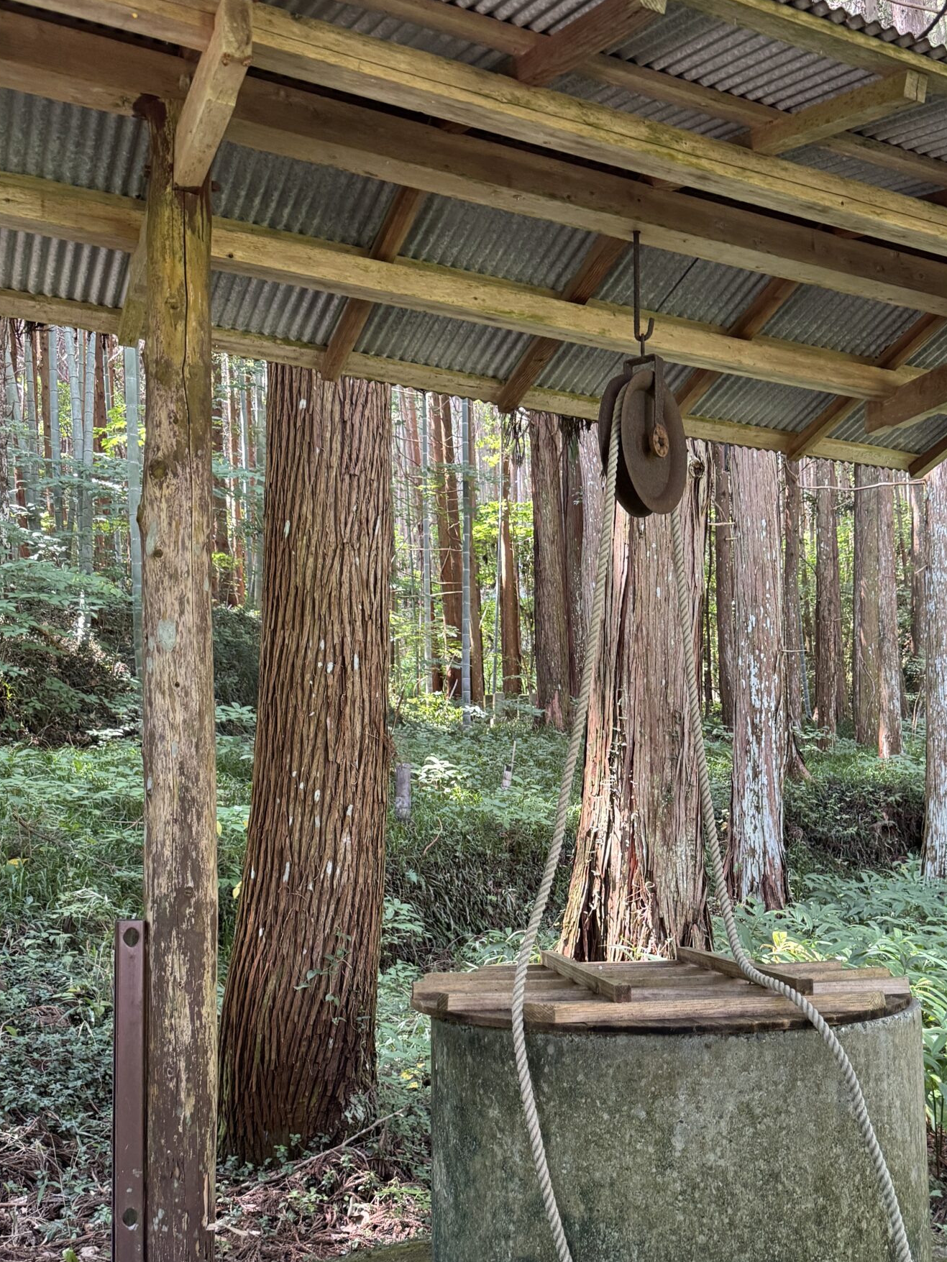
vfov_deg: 52.0
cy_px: 804
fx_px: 1276
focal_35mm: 35
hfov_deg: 40.4
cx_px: 599
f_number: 1.78
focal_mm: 6.76
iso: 320
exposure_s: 1/60
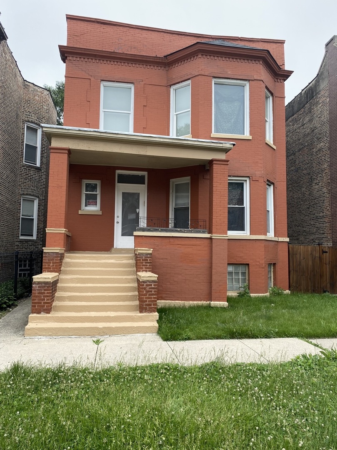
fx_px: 337
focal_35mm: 26
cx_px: 168
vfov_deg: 67.3
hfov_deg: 53.1
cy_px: 225
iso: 32
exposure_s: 1/973
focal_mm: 4.25
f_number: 1.8
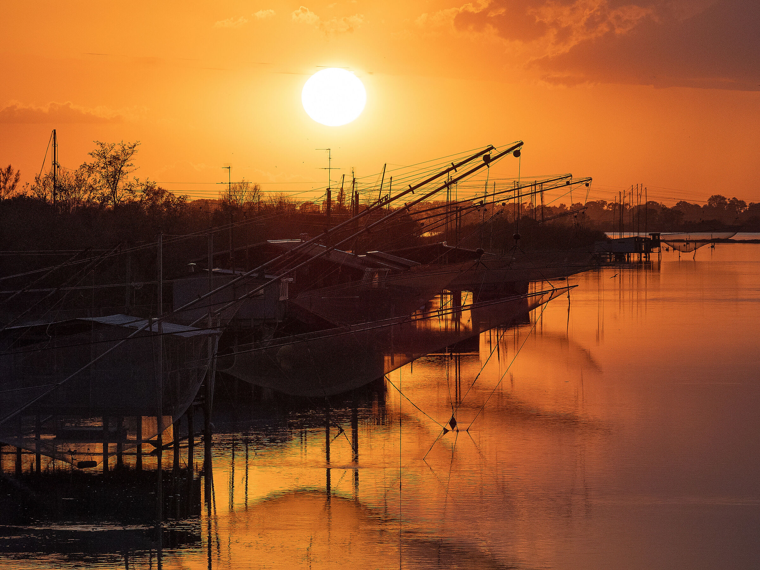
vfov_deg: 5.0
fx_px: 6587
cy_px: 285
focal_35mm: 300
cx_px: 380
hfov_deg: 6.6
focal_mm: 150
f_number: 7.1
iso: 800
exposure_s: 1/2000
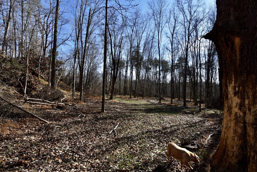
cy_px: 86
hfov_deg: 95.0
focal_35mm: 16
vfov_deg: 72.1
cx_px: 128
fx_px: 118
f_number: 8
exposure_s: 1/250
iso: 200
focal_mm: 11
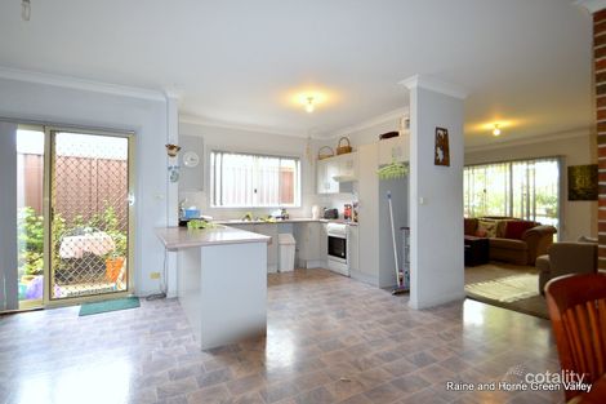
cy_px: 202
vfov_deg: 72.0
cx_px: 303
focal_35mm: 16
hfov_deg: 95.0
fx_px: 278
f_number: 4
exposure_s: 1/80
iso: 400
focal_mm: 11
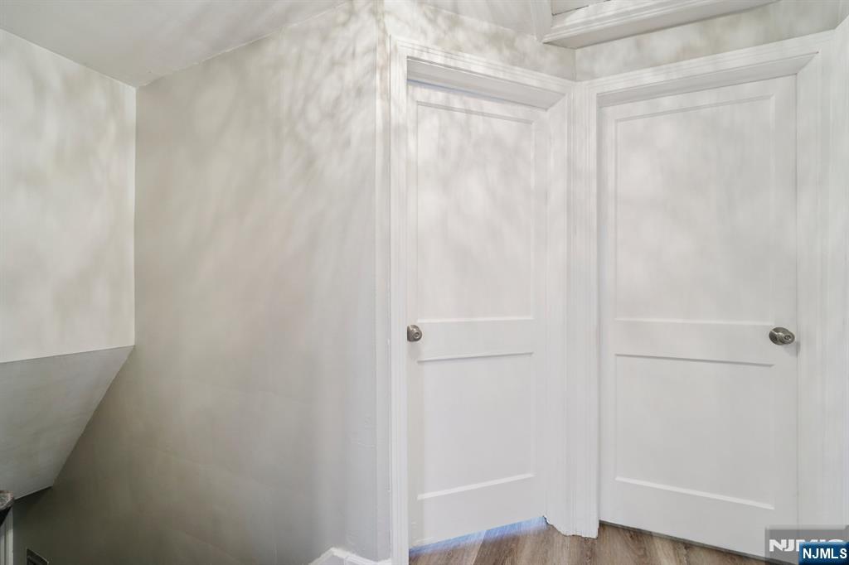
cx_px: 424
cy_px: 282
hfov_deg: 104.3
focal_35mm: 14
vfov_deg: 81.2
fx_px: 330
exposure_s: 1/13
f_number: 8
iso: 400
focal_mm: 14
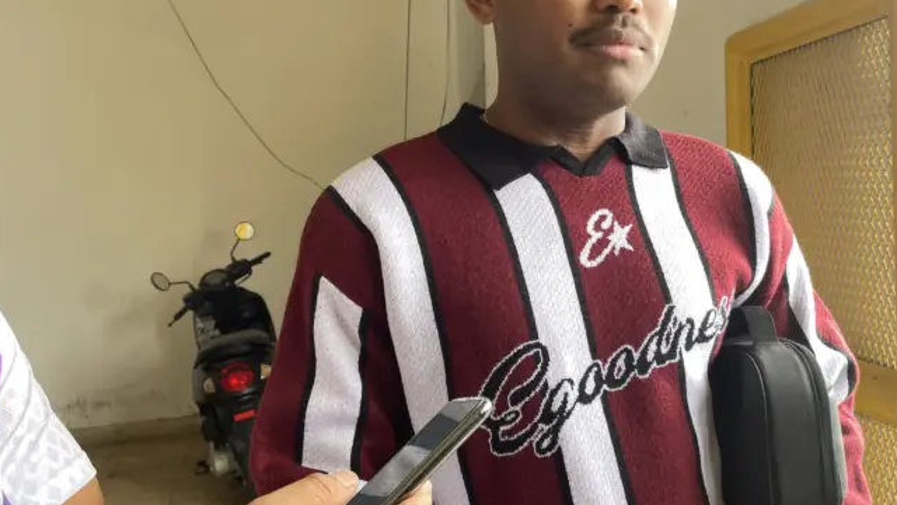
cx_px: 510
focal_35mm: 34
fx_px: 809
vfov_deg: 34.6
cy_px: 213
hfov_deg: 57.8
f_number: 1.6
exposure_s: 1/121
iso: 40
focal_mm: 4.2
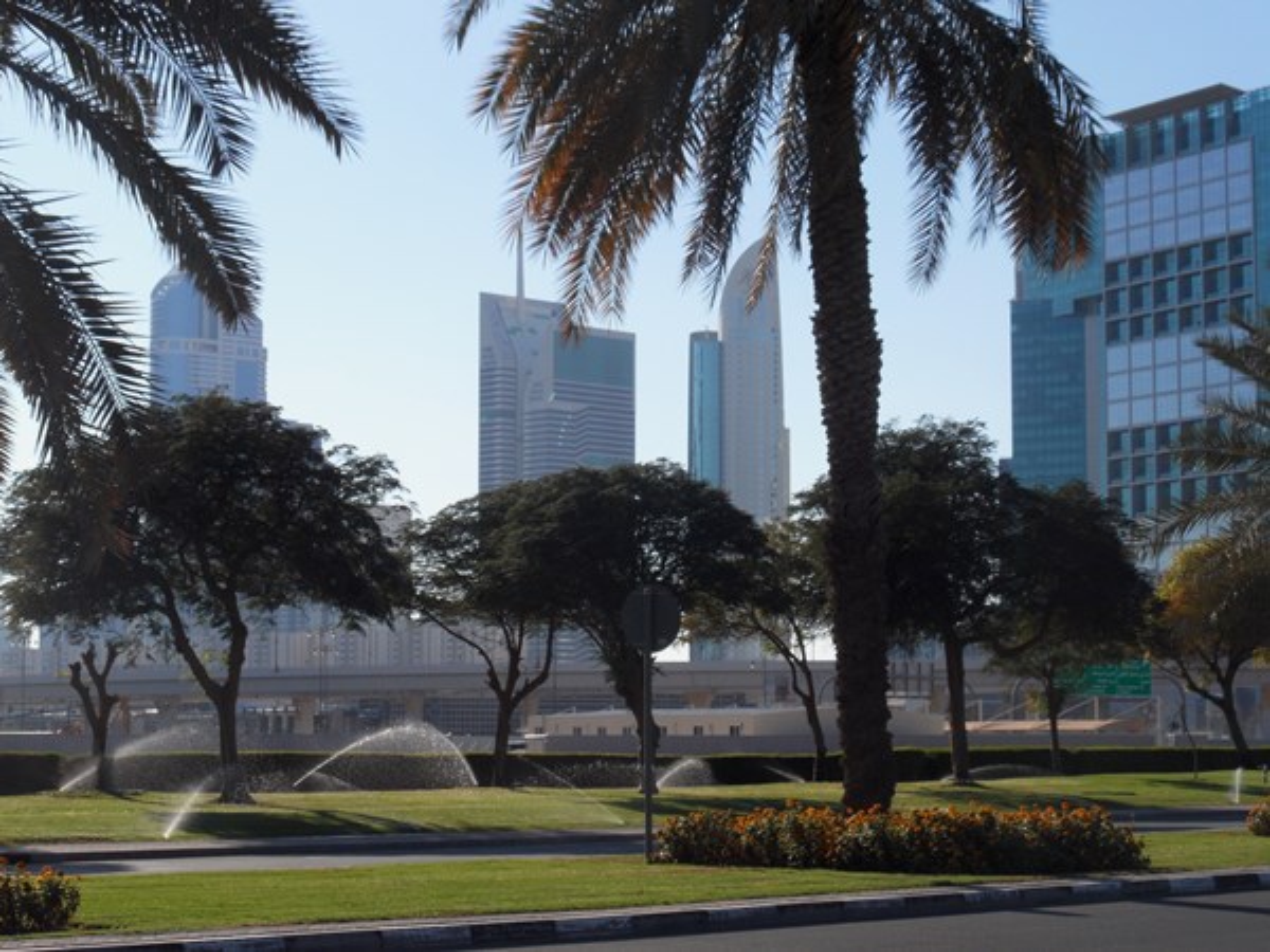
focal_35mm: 80
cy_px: 476
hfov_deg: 24.4
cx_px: 635
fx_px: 2935
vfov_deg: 18.4
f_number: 6
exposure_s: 1/500
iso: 80
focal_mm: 13.2
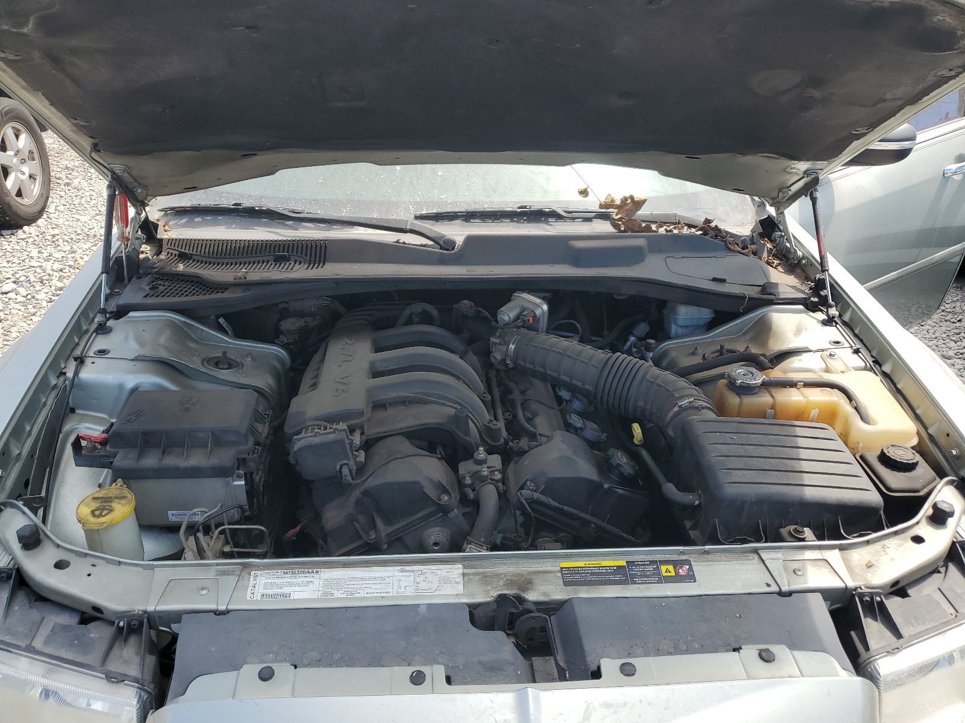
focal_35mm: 26
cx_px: 482
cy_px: 362
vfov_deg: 53.1
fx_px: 725
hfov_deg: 67.3
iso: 50
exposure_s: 1/1250
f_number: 1.5
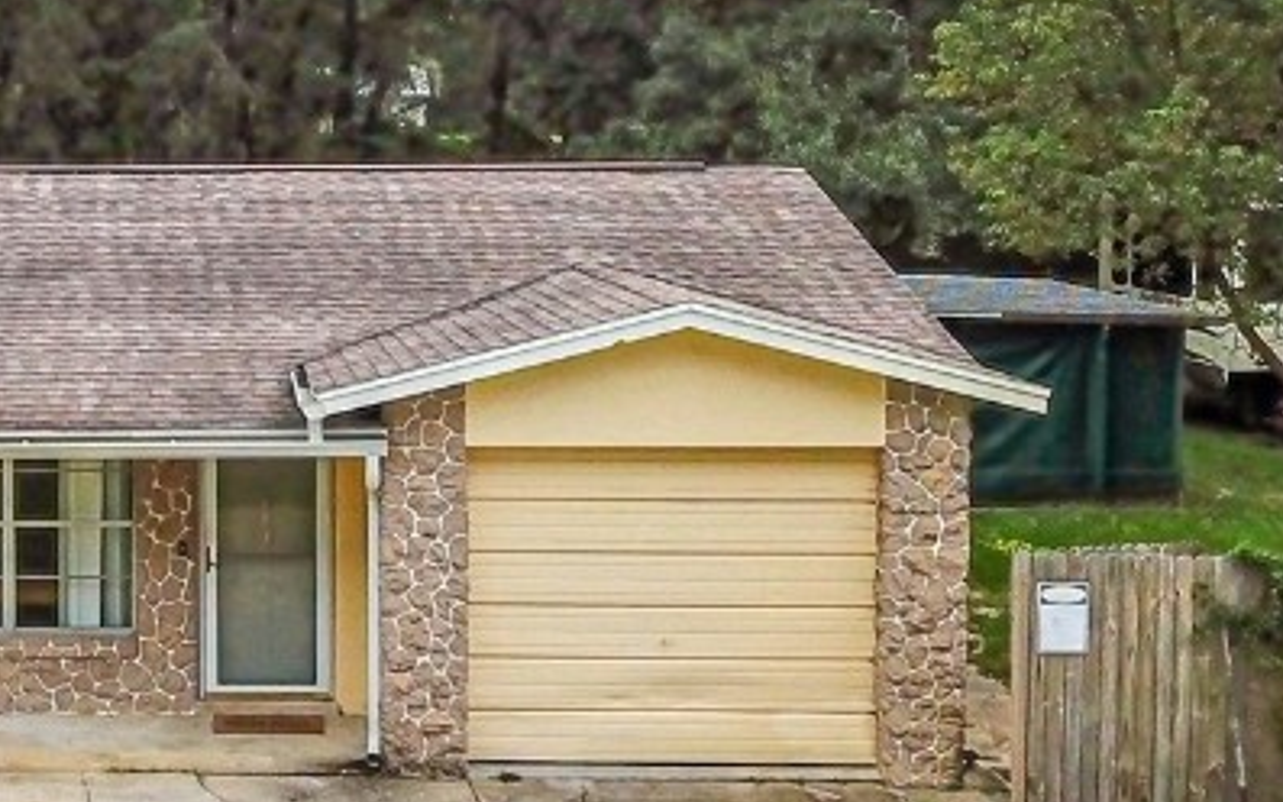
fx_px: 2482
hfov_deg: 27.8
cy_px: 369
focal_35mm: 71
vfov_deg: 18.3
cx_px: 97
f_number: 2.2
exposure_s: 1/2000
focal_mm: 4.73
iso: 400
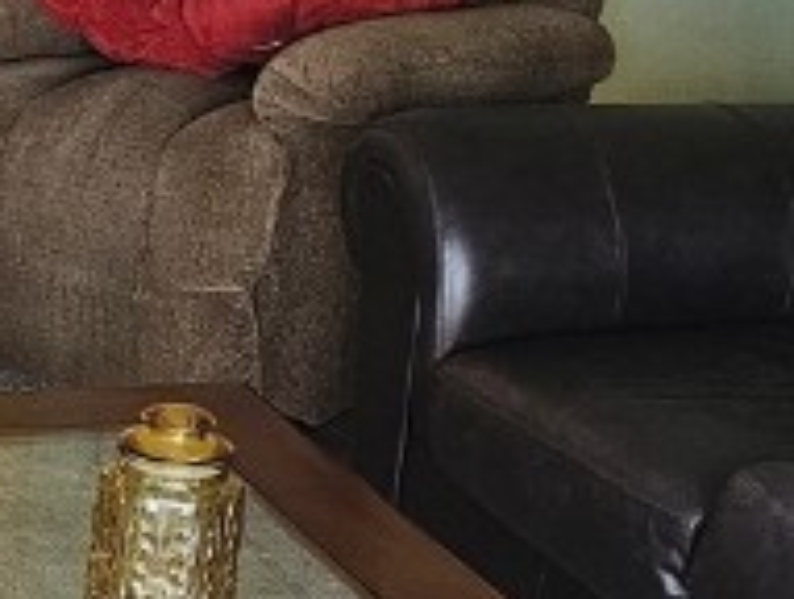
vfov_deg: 12.1
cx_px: -736
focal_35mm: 123
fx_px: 2827
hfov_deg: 13.8
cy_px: 408
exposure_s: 1/120
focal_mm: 6.3
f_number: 1.7
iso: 400
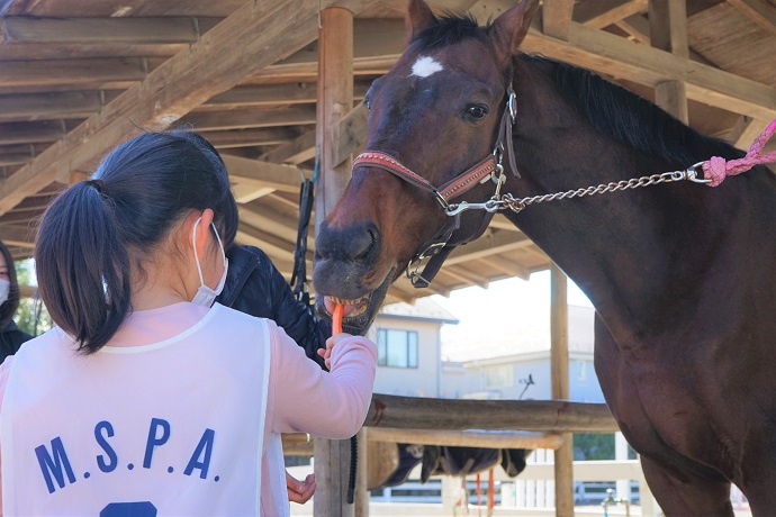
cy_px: 258
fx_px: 884
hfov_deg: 47.4
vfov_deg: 32.6
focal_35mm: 41
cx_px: 388
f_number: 6.3
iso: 100
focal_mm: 41
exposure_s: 1/100
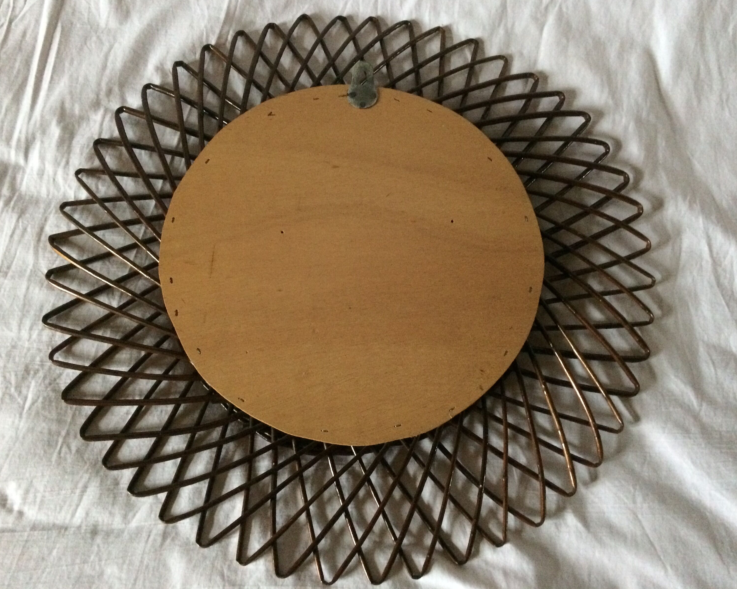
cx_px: 367
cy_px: 288
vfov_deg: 47.1
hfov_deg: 57.2
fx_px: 676
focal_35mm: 31
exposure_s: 1/17
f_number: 2.2
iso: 400
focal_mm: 4.15
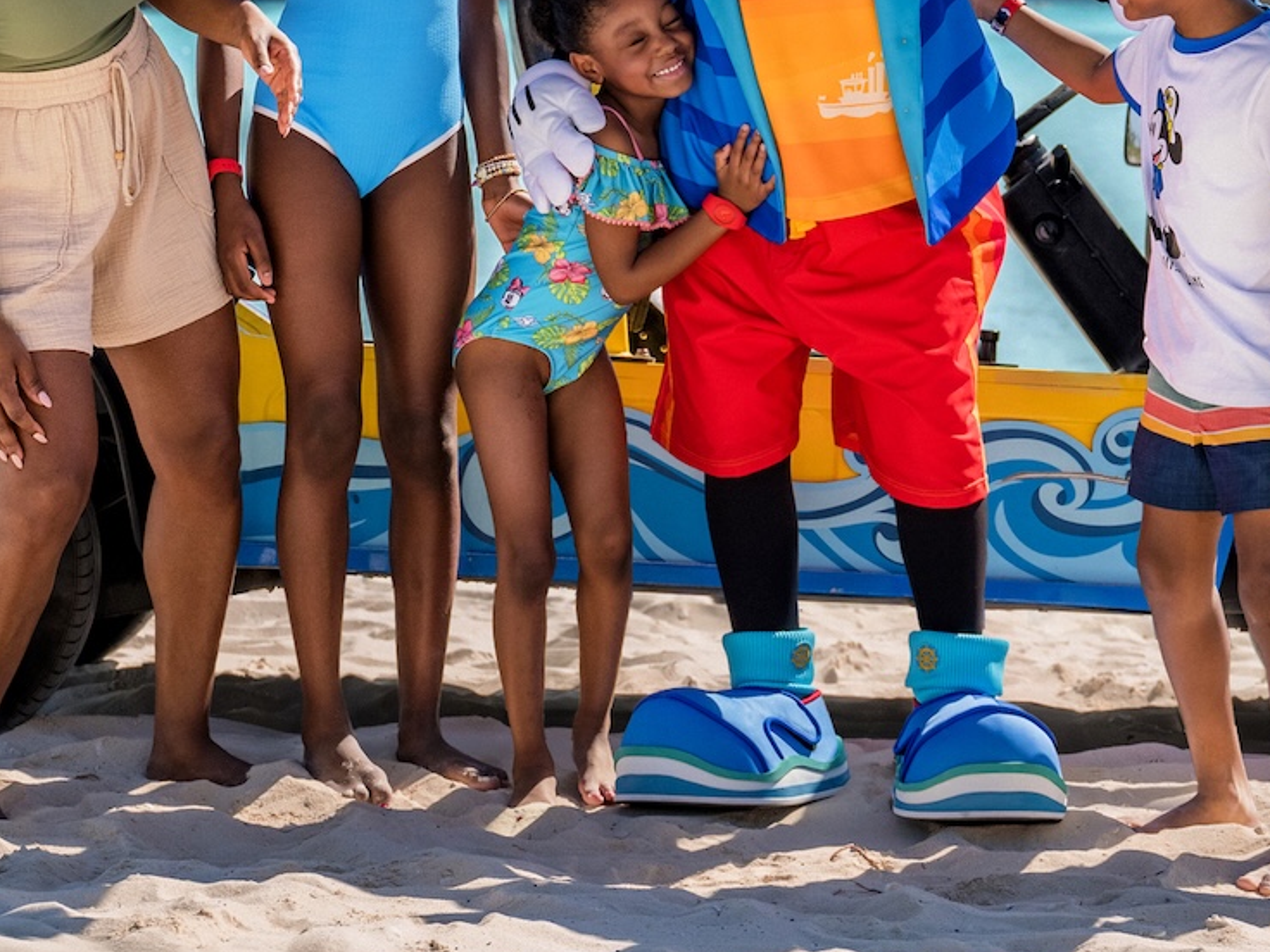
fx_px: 4880
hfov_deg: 14.8
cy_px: -48
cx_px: 799
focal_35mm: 133
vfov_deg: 11.0
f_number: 4.5
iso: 500
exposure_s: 1/4000
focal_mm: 53
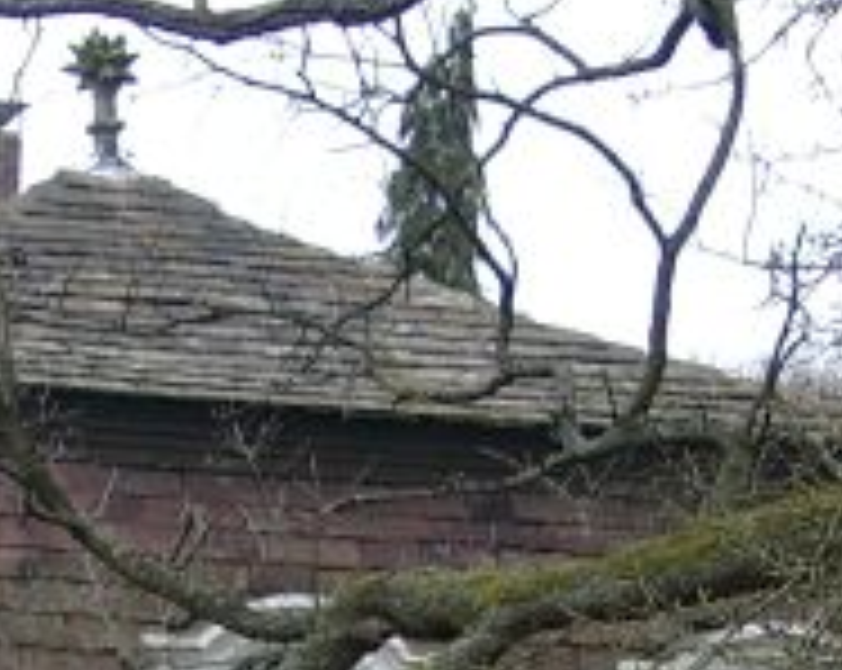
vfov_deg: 3.7
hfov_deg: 4.7
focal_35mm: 414
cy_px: 1021
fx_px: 10301
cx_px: 68
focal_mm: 20.5
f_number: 2.8
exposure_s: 1/69.1
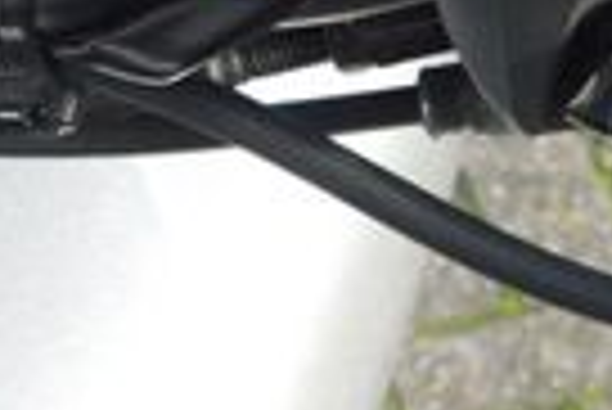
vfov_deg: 9.0
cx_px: 990
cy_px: -261
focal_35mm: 147
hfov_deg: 13.0
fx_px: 2502
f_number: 3.2
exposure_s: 1/100
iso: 125
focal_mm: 5.3
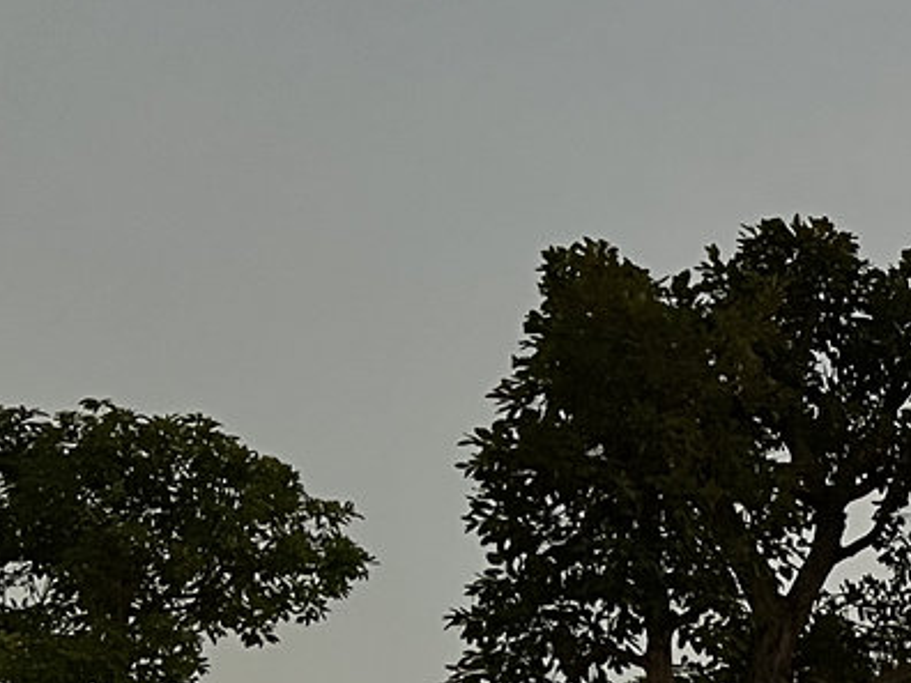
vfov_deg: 13.8
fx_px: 2763
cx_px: 1656
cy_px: 763
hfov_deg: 15.8
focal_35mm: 105
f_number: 1.5
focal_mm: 5.7
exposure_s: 1/33
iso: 500
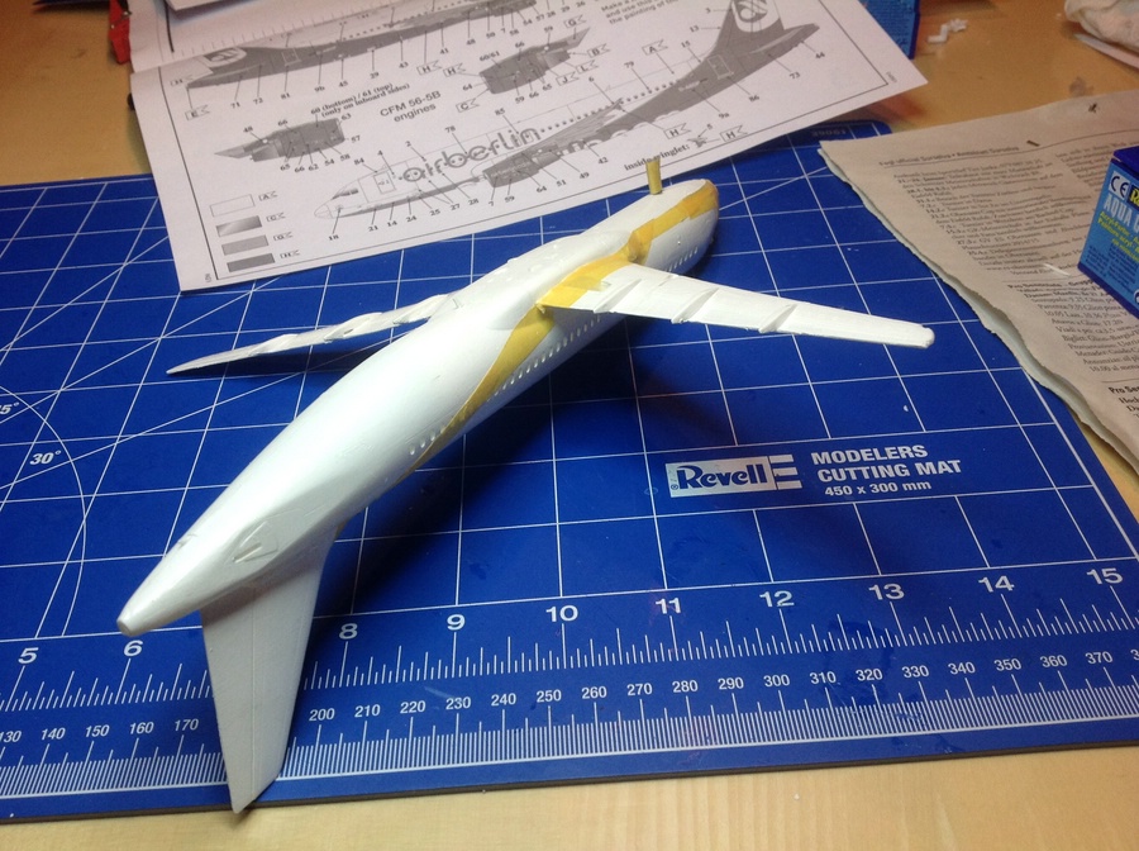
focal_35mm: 35
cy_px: 426
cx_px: 570
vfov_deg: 40.6
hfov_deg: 52.7
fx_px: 1150
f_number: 2.4
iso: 64
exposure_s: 1/50
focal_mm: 4.28
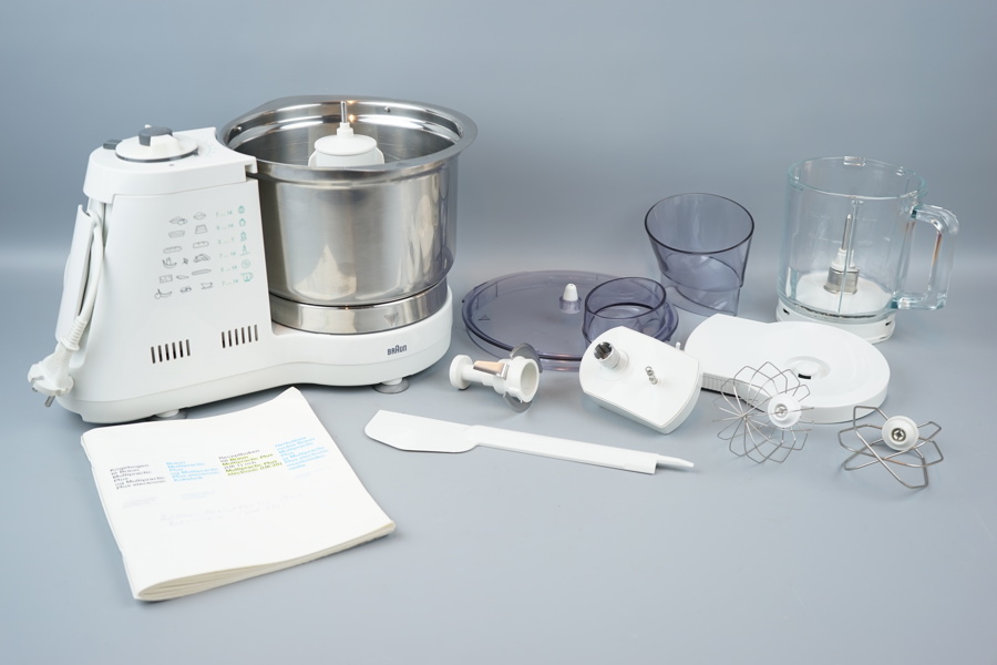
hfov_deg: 47.4
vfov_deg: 32.6
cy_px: 332
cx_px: 498
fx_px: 1135
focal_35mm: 41
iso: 100
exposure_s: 1/60
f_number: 4.5
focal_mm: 41
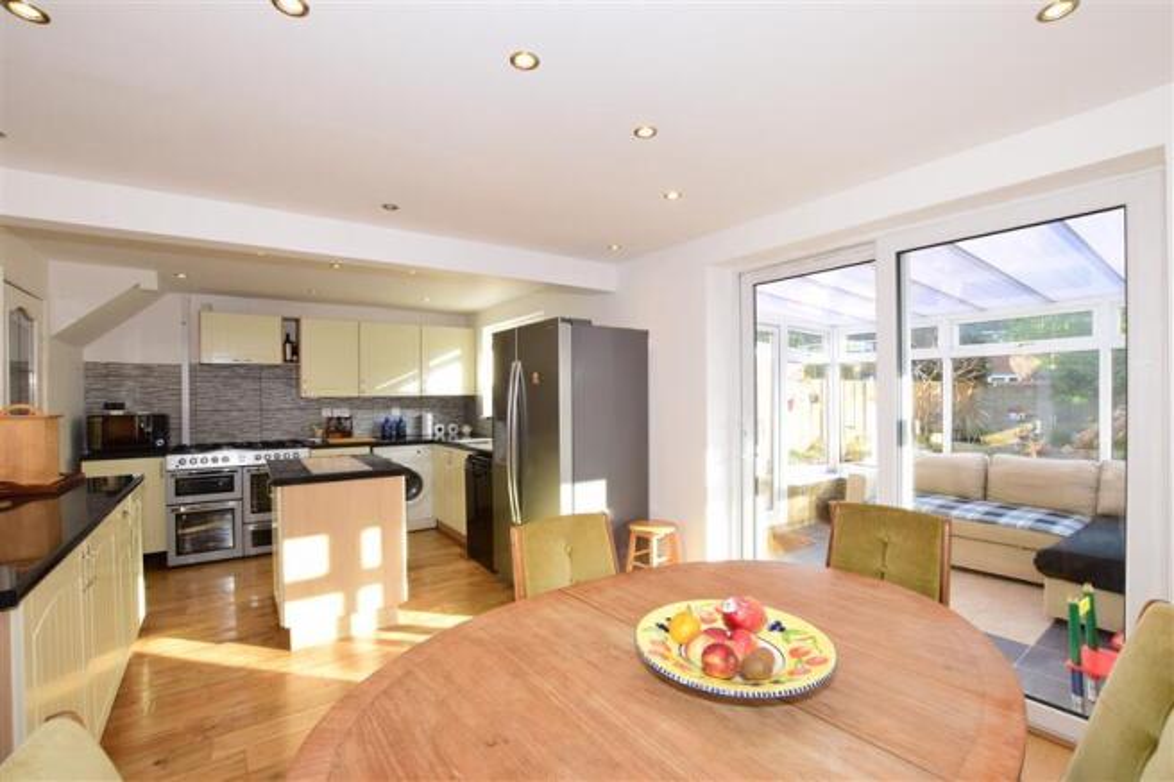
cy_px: 391
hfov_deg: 100.4
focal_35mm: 15
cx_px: 587
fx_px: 489
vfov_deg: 77.3
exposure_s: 1/13
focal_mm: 10
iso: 400
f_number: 14
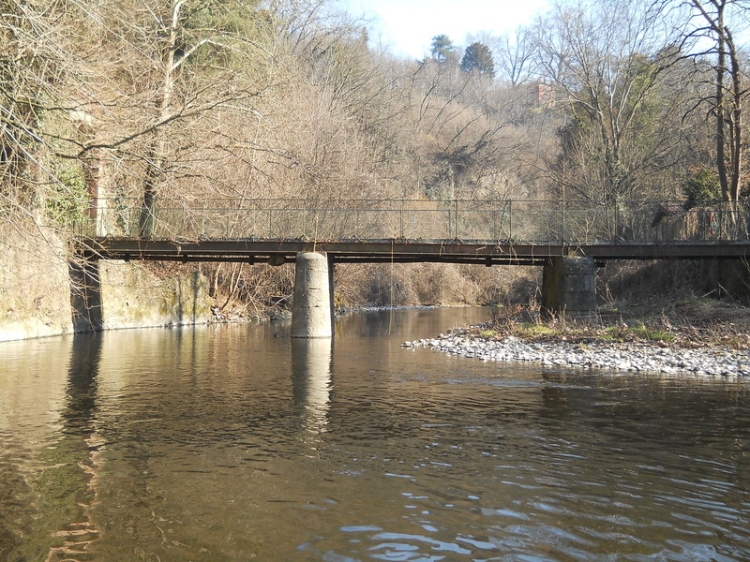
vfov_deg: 35.1
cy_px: 281
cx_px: 375
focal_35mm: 41
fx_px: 888
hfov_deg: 45.8
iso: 80
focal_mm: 6.72
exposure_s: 1/200
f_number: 3.1
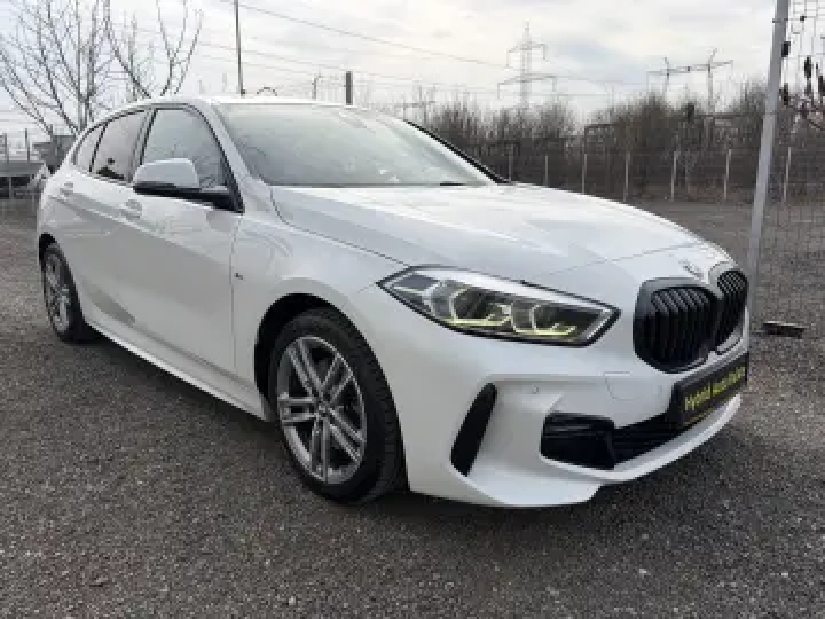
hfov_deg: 67.3
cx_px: 412
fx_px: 620
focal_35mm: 26
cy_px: 310
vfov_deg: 53.1
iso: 50
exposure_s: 1/3831
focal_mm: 5.96
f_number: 1.6
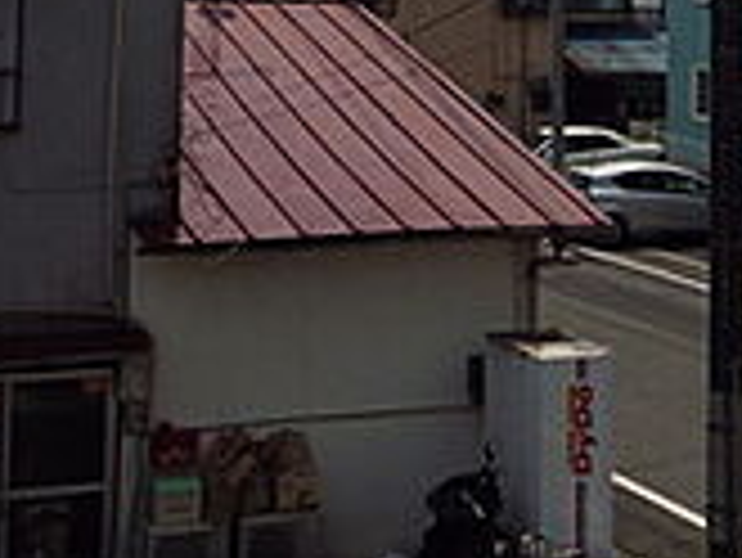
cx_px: 310
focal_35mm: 80
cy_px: -166
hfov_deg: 24.4
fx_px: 1716
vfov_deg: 17.3
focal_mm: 4
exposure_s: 1/400
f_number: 9.7
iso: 100
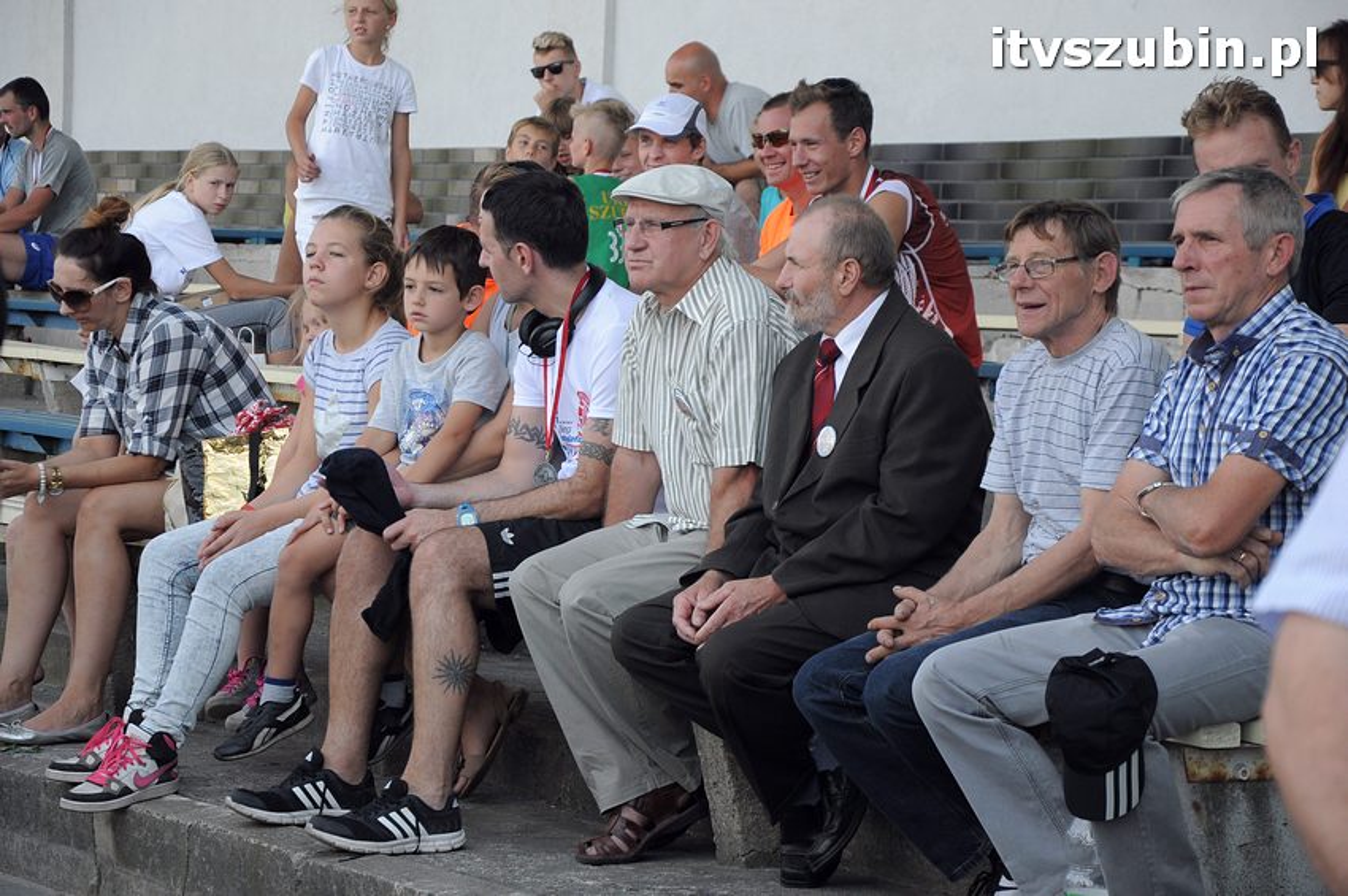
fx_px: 4489
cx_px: 674
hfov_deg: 17.1
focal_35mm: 120
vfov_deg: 11.4
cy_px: 448
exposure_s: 1/320
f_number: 5.3
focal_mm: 80
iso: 400
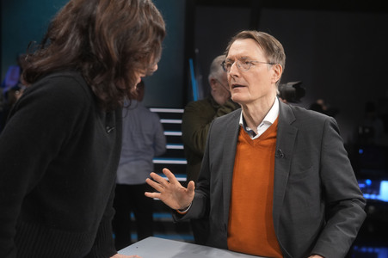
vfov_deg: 29.8
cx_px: 194
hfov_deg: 43.6
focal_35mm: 45
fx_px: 485
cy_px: 129
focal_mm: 30
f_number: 2.2
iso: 640
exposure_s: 1/160
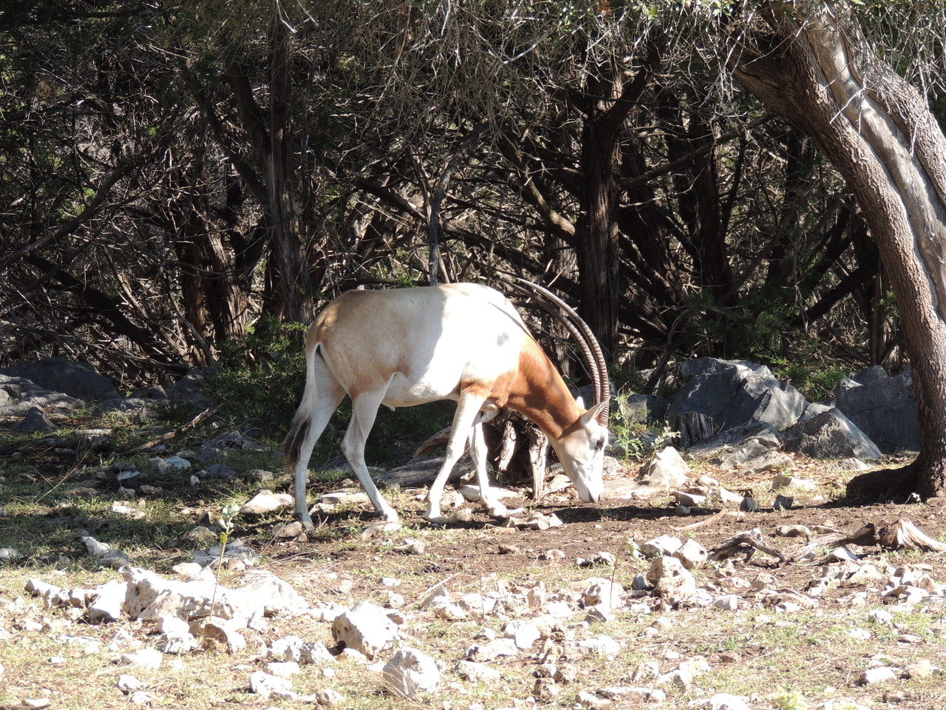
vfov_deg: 6.6
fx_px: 6149
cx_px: 473
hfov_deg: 8.8
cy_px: 355
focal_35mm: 225
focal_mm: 40.1
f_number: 4.6
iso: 140
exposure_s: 1/200
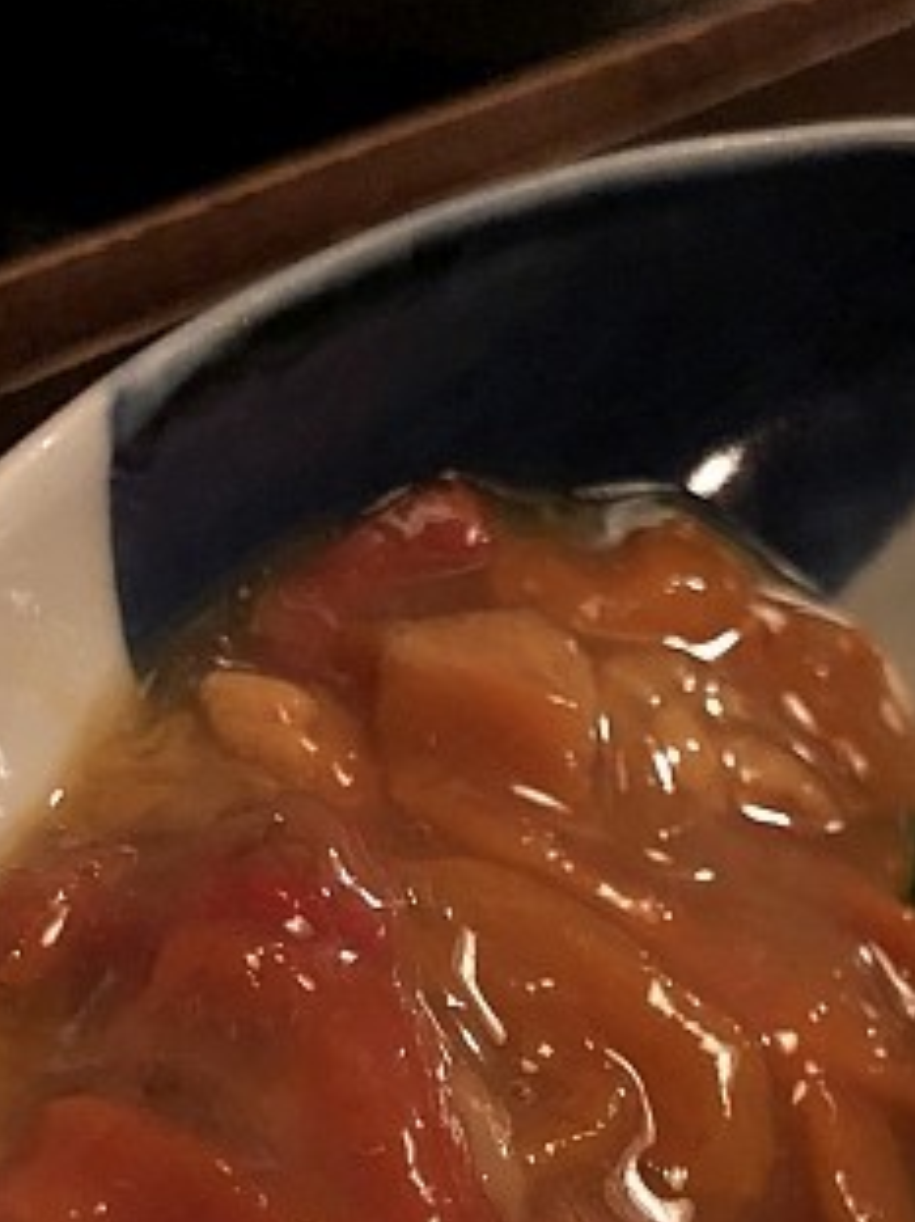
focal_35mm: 60
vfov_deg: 31.4
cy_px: 972
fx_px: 2116
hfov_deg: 24.2
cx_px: 679
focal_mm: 4
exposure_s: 1/4
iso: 100
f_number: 1.8
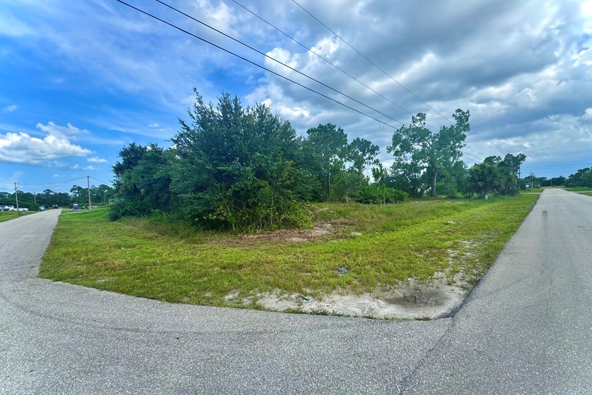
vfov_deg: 77.3
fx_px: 247
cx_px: 303
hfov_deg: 100.4
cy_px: 206
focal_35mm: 15
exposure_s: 1/641
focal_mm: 2.22
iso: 40
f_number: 2.2
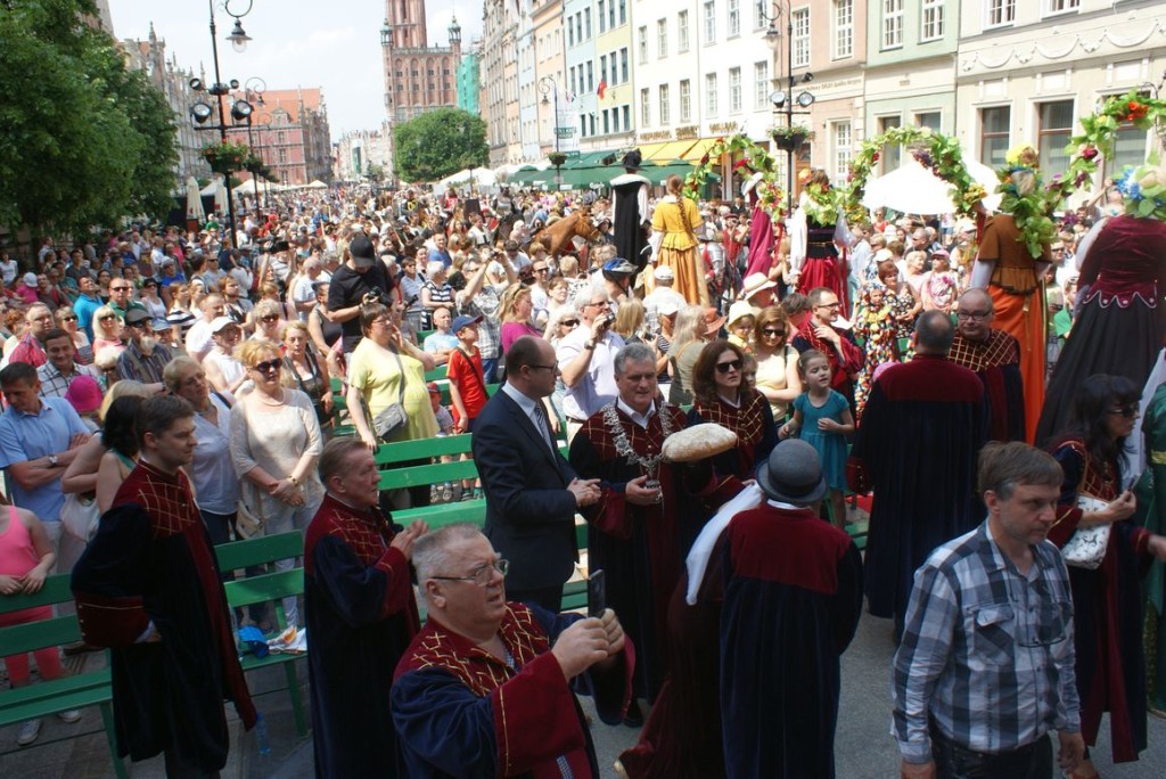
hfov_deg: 67.4
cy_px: 390
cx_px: 583
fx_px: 875
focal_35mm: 27
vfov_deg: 48.0
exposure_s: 1/80
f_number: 10
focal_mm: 18
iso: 100
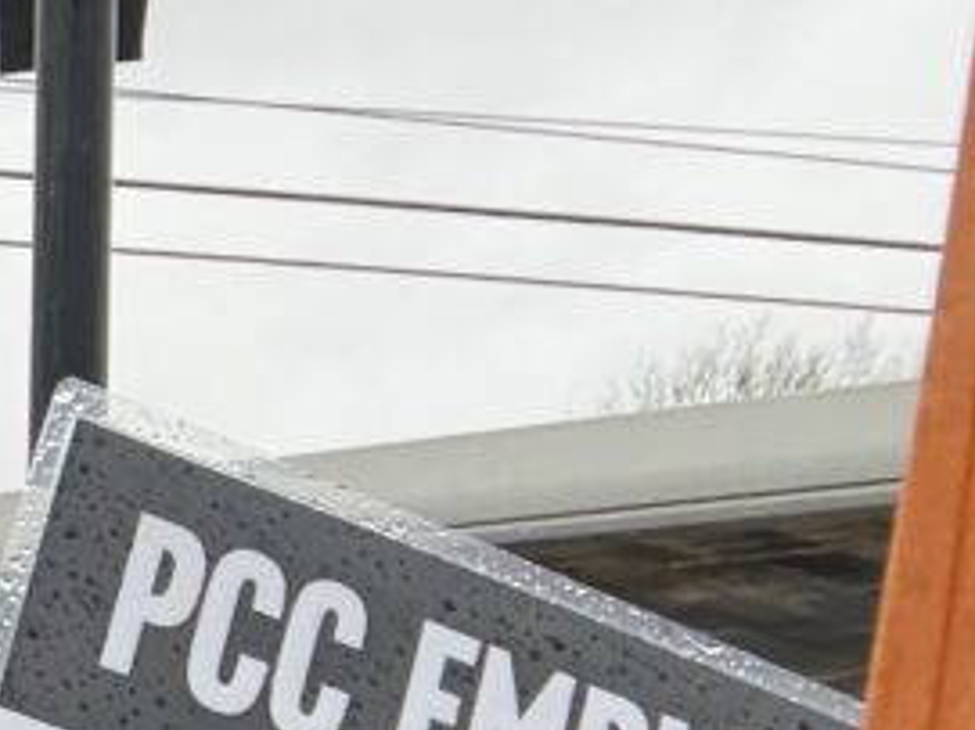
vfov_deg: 16.2
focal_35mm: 87
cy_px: 921
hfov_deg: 17.8
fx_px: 2449
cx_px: -810
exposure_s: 1/122
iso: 80
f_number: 1.9
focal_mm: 2.69
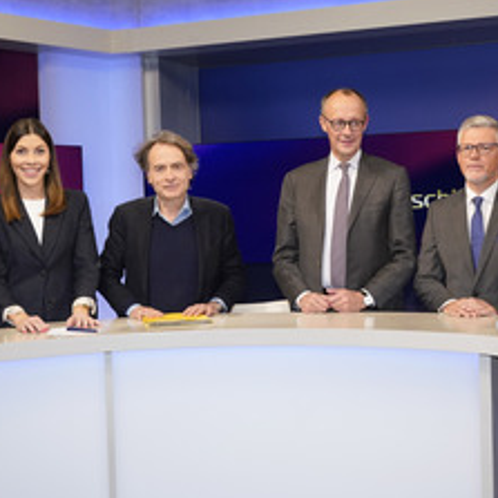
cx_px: 238
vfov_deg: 35.2
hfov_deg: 35.3
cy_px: 299
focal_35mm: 48
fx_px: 781
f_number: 5.6
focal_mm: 28
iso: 2000
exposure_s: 1/125
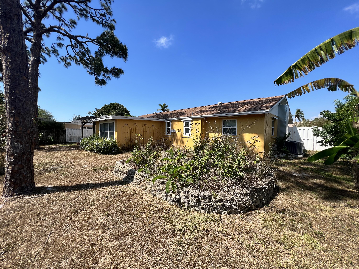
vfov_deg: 89.9
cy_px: 134
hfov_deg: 106.2
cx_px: 180
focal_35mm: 13
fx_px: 135
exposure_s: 1/1376
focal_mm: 1.57
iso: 32
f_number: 1.8
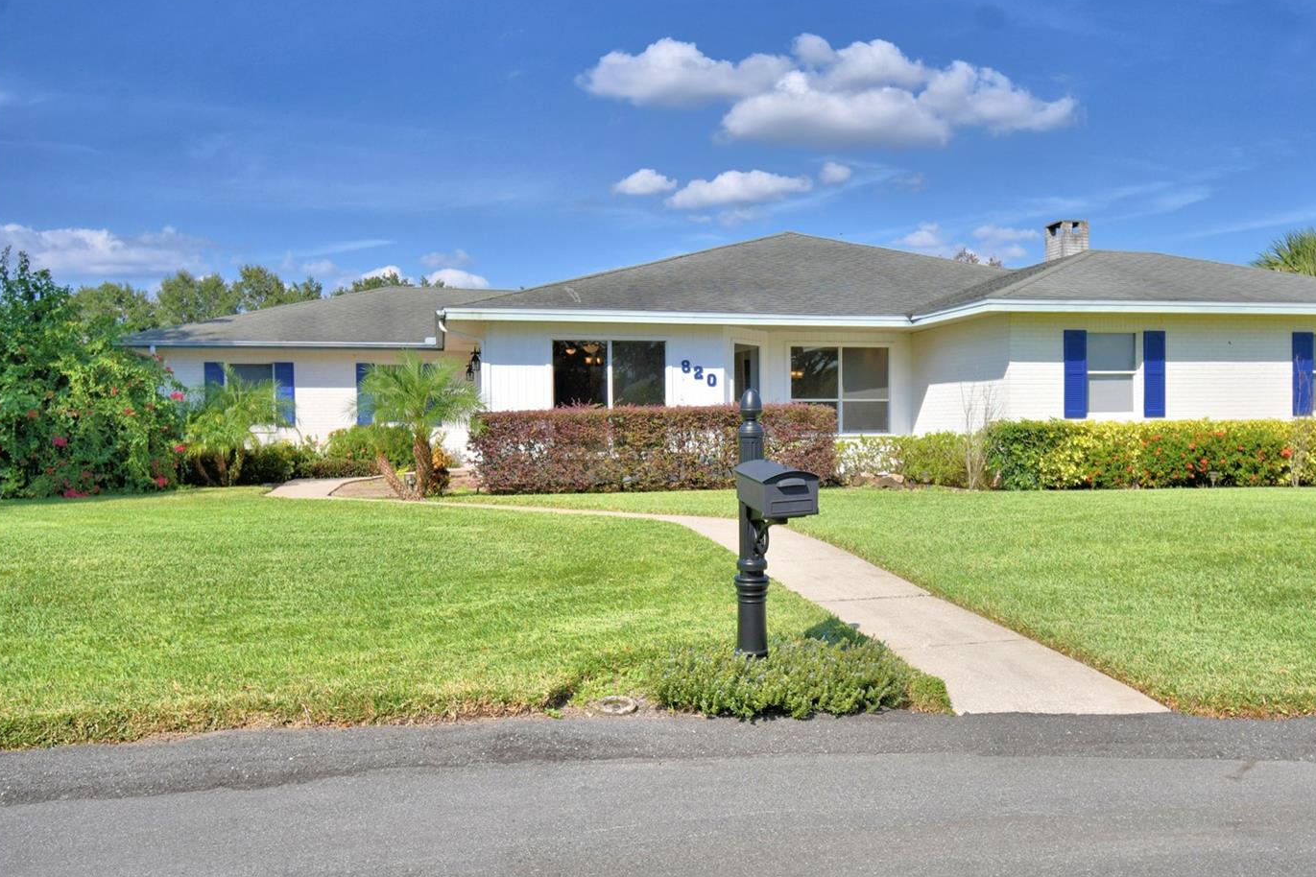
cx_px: 758
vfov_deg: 37.8
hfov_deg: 54.2
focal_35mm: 35
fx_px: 1279
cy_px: 468
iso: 100
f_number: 5.6
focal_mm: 20
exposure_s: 1/1000
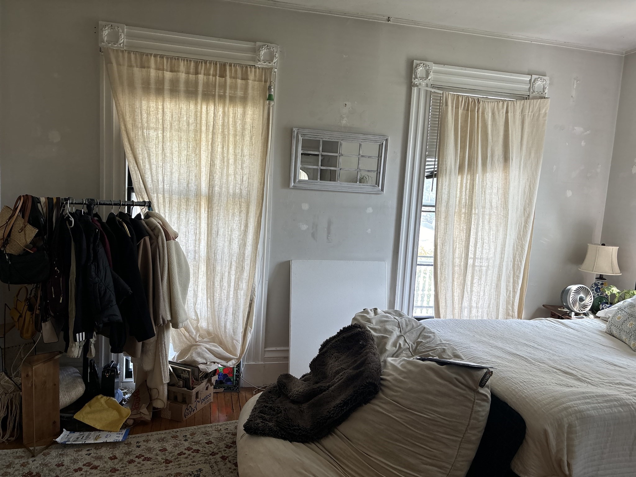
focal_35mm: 26
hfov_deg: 67.3
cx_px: 318
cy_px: 238
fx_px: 478
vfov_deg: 53.1
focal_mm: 5.96
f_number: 1.6
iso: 125
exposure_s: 1/120
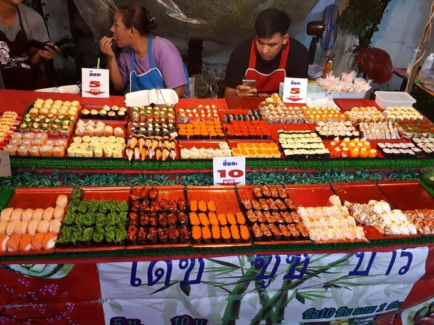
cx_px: 217
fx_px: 339
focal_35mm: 27
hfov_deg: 65.3
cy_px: 162
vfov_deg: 51.4
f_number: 1.9
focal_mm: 3.6
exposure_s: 1/33
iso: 200
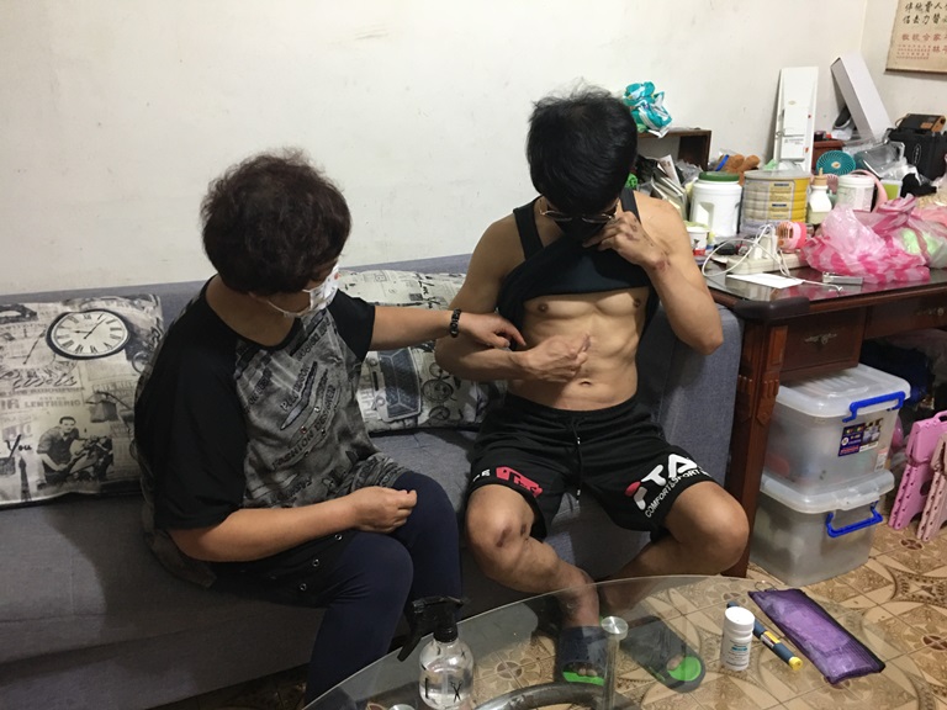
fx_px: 793
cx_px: 474
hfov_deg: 61.7
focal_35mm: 29
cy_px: 355
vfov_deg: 48.2
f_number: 2.2
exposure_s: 1/10
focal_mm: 4.15
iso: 100
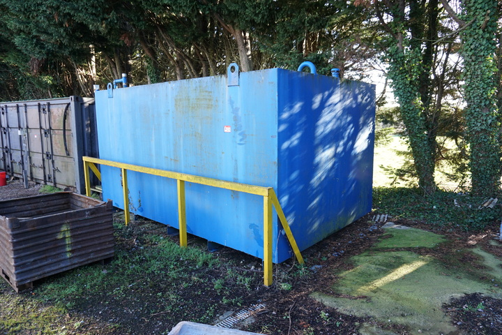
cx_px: 251
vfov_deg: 53.1
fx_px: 335
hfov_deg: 73.7
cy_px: 168
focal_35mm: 24
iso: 320
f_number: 4
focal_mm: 16
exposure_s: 1/160
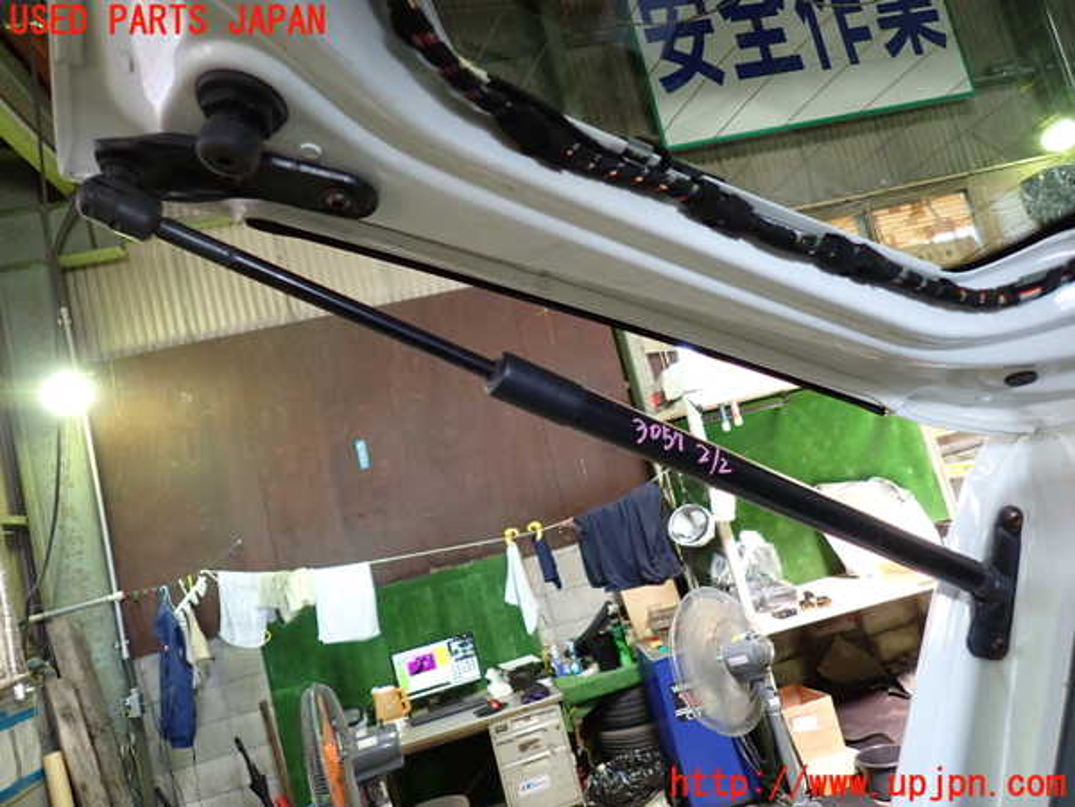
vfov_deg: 54.9
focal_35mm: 25
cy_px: 404
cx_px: 538
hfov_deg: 69.4
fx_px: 776
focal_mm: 4.5
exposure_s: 1/30
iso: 200
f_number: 2
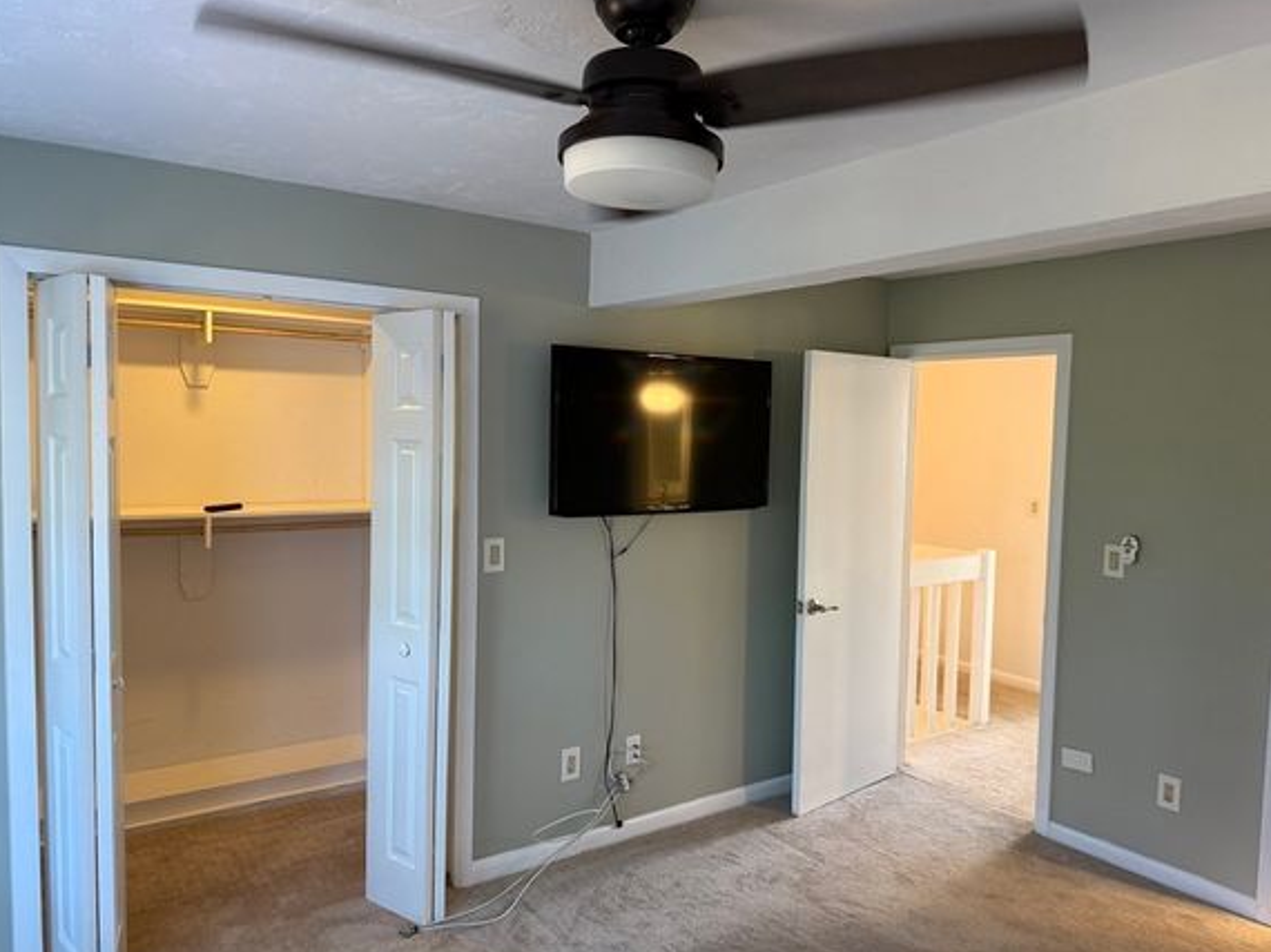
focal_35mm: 25
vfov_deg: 54.8
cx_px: 649
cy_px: 476
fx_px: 918
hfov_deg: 69.4
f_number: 1.78
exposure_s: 1/60
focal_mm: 6.76
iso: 250
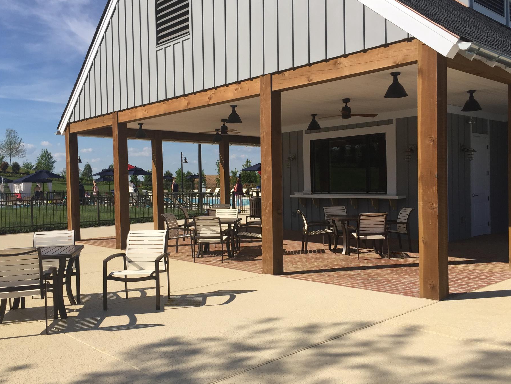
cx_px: 242
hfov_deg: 55.3
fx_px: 487
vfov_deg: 42.9
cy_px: 199
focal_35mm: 33
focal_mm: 4.15
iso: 32
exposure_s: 1/2825
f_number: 2.2
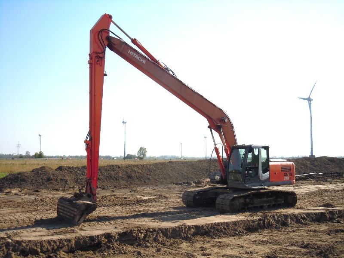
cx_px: 172
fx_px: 388
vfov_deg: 36.8
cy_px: 129
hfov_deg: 47.9
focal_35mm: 39
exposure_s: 1/400
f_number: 7.4
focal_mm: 7.1
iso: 100
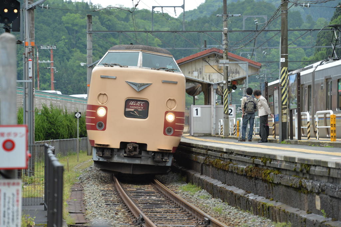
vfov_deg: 9.4
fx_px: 1372
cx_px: 170
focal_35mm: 145
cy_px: 114
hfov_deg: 14.2
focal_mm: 145
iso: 400
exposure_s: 1/320
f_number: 5.6
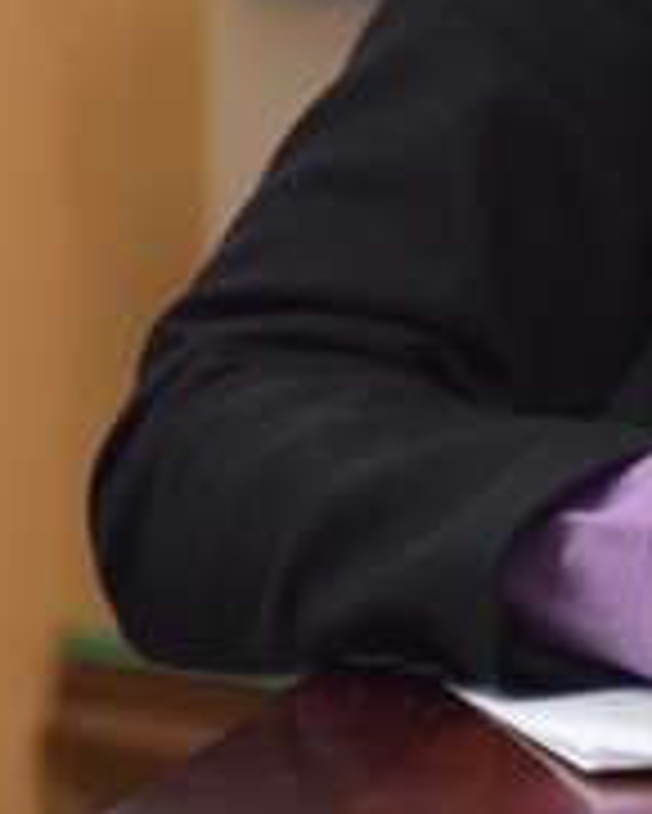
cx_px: 1430
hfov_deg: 1.4
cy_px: -344
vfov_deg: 1.8
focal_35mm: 1087
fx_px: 26197
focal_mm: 210
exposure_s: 1/250
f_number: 5.6
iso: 4500
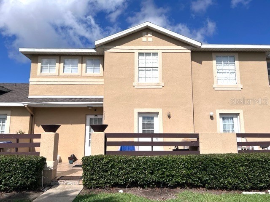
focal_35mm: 26
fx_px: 203
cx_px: 135
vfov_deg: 53.1
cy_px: 101
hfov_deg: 67.3
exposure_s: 1/10309
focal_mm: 5.7
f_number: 1.5
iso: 50
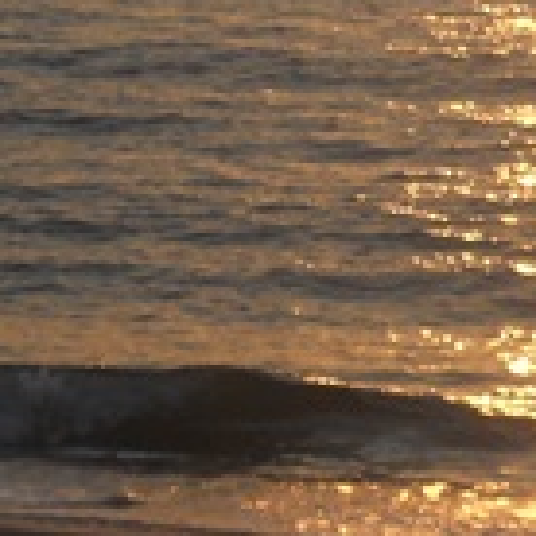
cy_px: -536
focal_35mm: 334
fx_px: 5851
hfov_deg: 5.2
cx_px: -132
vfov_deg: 5.1
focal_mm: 11.7
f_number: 5.3
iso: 80
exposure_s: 1/500
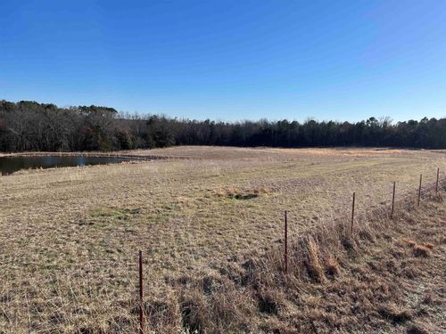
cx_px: 223
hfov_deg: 67.3
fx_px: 335
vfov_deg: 53.1
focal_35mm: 26
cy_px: 167
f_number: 1.6
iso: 50
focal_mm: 5.1
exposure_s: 1/3745
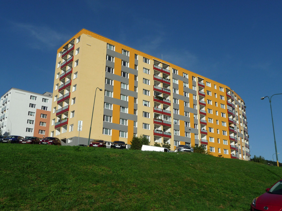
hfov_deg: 51.4
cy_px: 106
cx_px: 141
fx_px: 293
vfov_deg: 39.7
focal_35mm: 36
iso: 100
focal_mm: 6
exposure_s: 1/400
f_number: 9
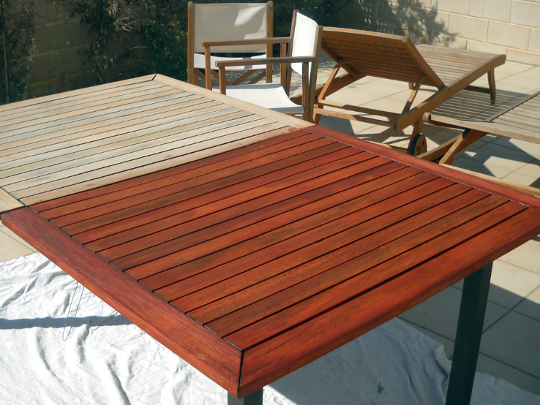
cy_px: 189
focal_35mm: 50
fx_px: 780
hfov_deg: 38.0
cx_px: 211
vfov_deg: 29.1
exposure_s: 1/353
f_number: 5.5
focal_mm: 6.72
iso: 64
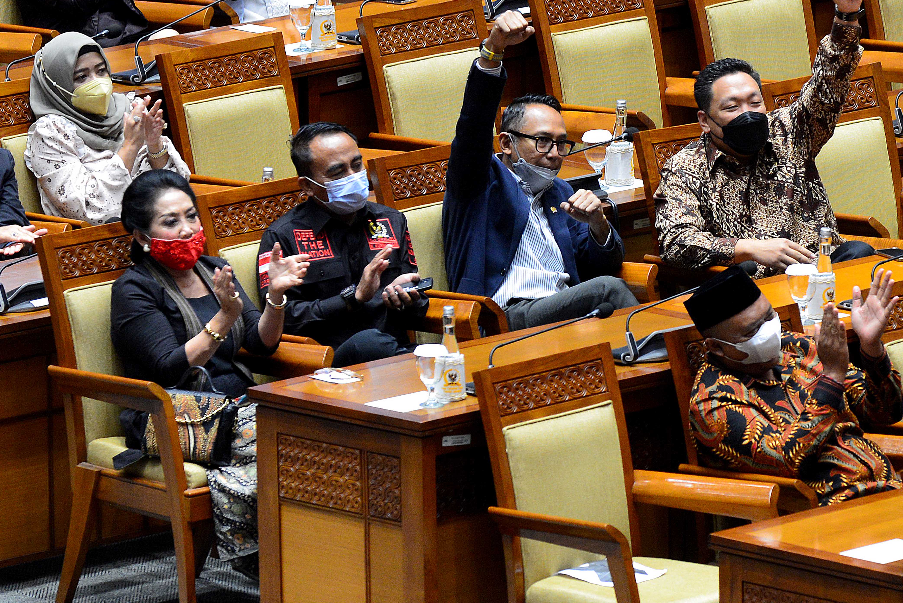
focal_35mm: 223
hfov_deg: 9.2
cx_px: 370
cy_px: 204
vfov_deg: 6.2
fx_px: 5595
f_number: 5.6
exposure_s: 1/160
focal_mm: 155
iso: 2500
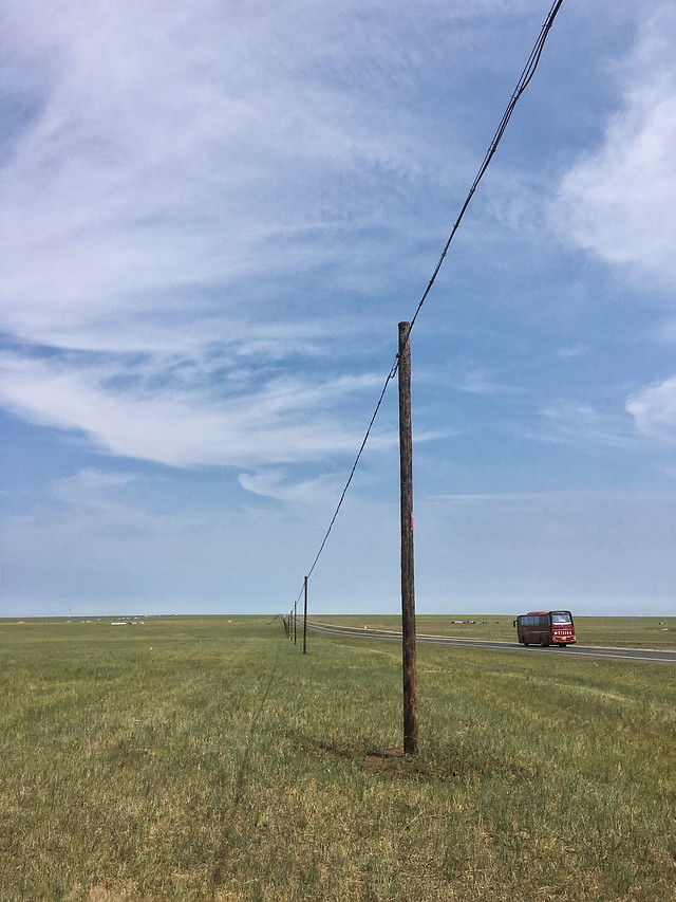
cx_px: 338
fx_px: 755
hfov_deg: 48.2
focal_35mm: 29
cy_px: 451
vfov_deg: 61.7
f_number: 2.2
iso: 25
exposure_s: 1/2747
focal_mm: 4.15
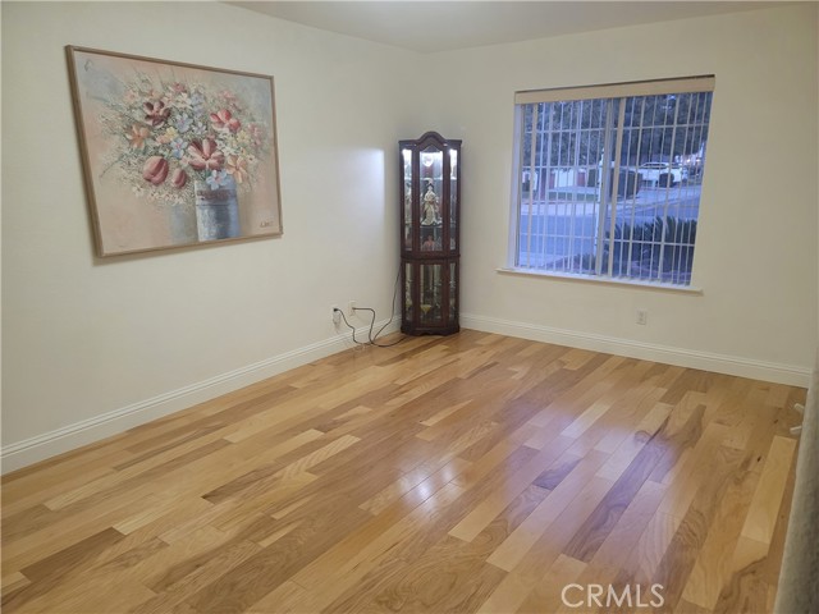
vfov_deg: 54.9
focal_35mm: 25
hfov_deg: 69.4
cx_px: 410
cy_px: 307
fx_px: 591
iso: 400
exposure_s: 1/40
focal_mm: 7
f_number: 1.8
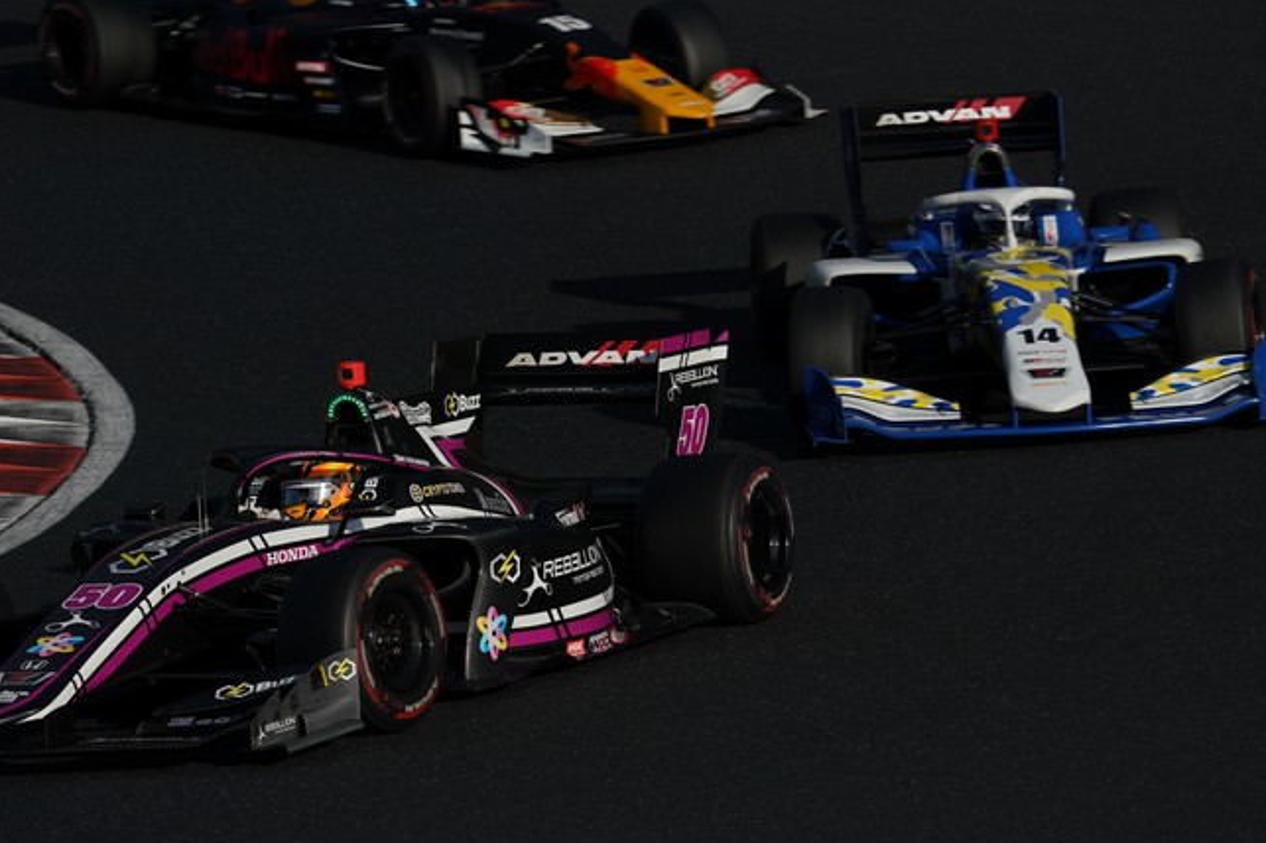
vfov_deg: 4.3
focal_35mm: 316
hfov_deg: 6.5
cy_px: 467
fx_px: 11106
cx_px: 577
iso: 200
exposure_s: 1/800
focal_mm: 282
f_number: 11
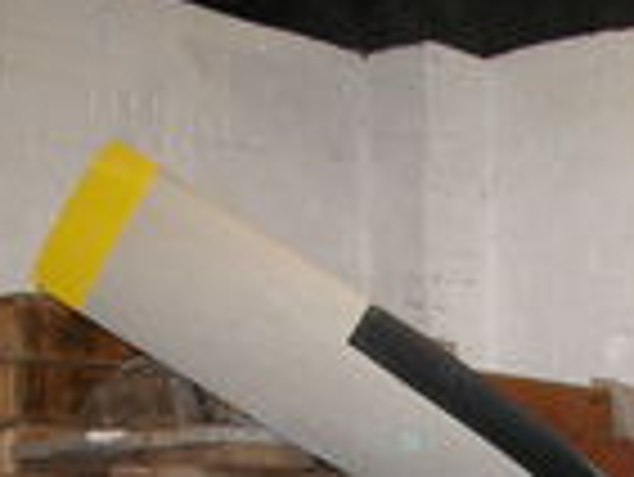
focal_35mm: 99
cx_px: 805
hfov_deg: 18.5
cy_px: 657
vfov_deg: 14.2
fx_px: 1815
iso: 200
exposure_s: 1/60
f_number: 2.8
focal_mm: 8.9
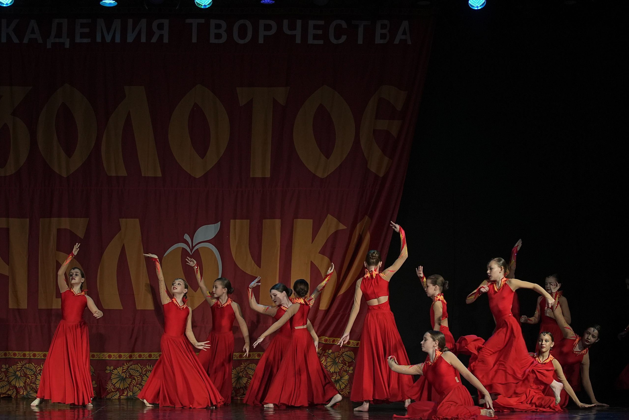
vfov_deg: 13.0
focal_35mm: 105
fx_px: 1835
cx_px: 314
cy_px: 210
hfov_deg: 19.5
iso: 2000
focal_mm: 70
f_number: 4
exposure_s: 1/400
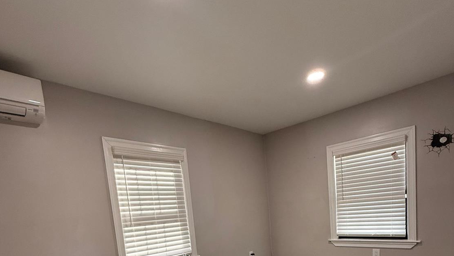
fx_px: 253
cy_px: 239
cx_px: 222
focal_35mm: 21
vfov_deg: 47.1
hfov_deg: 83.8
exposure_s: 1/120
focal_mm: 2.22
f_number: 2.2
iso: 400
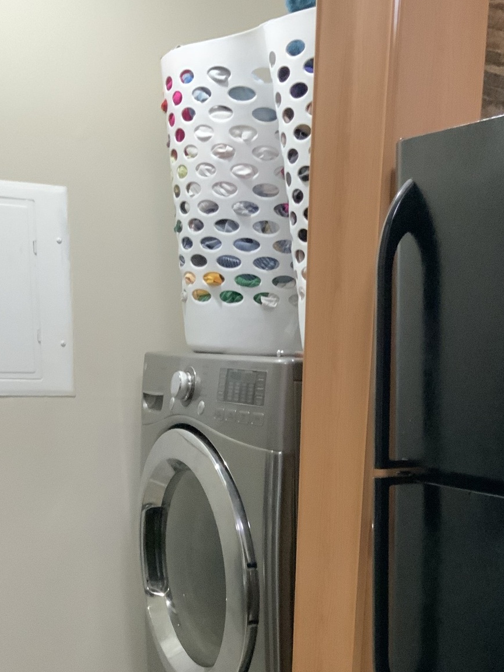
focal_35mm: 58
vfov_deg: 32.0
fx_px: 1126
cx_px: 447
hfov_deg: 24.6
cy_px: 575
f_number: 1.8
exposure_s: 1/30
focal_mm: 3
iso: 500
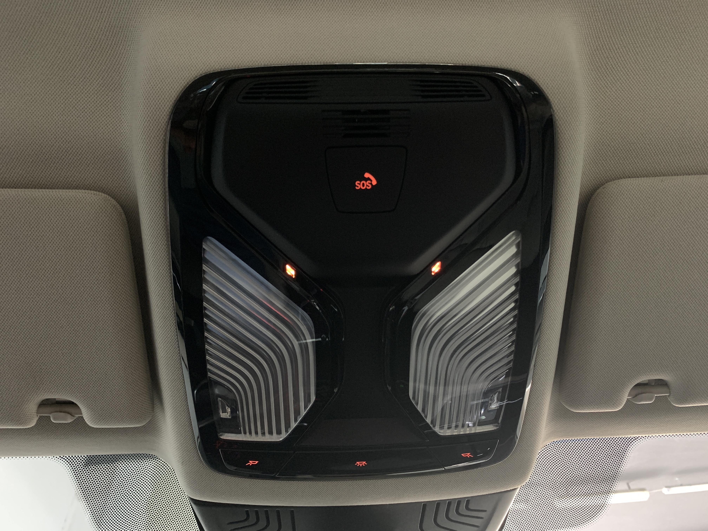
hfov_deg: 67.3
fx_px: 532
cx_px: 354
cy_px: 266
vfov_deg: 53.1
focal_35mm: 26
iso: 400
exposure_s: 1/33
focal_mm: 4.25
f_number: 1.8
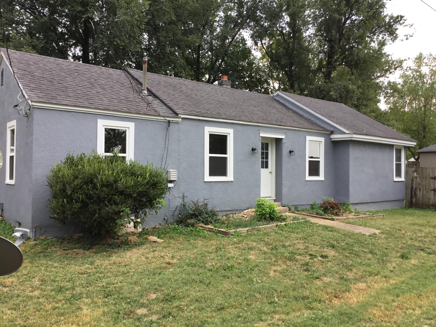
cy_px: 164
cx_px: 218
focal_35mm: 31
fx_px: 390
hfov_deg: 58.4
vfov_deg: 45.4
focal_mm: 3.3
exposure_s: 1/237
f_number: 2.4
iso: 25
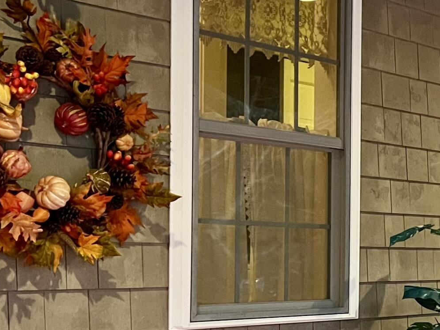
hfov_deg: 23.0
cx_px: 527
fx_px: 991
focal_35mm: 78
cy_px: 276
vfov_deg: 18.7
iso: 500
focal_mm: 5.7
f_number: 1.5
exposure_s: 1/40
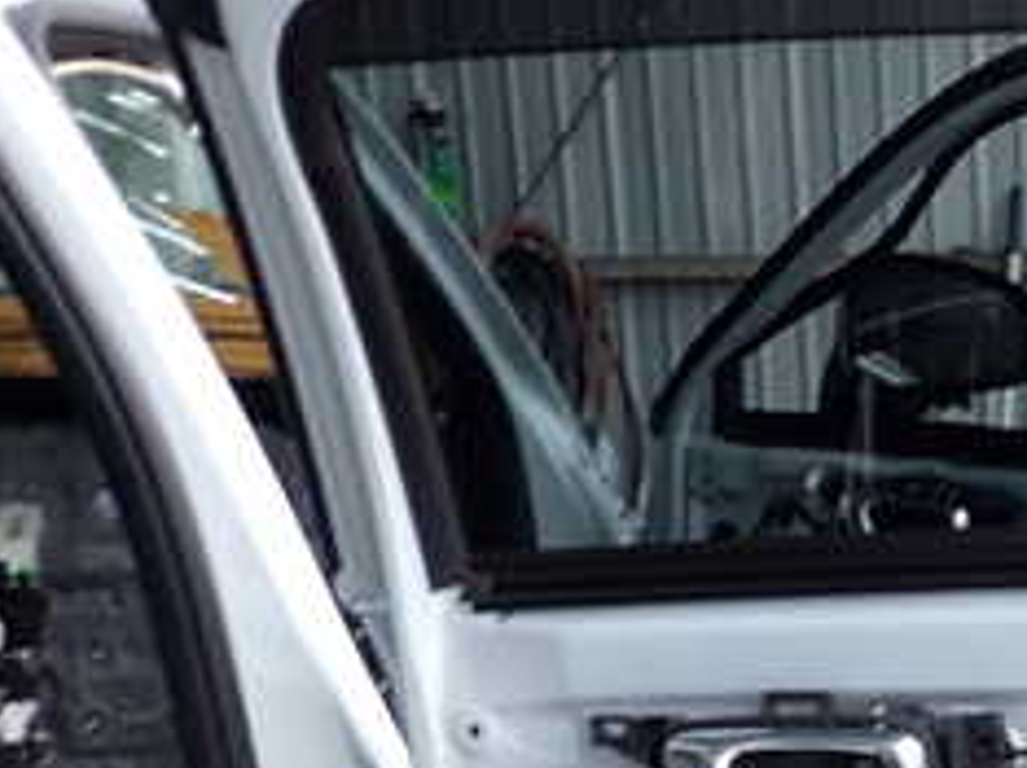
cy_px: 803
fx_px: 2282
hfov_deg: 22.8
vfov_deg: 18.5
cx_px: 1304
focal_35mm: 77
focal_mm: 5.4
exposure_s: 1/60
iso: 125
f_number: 2.3
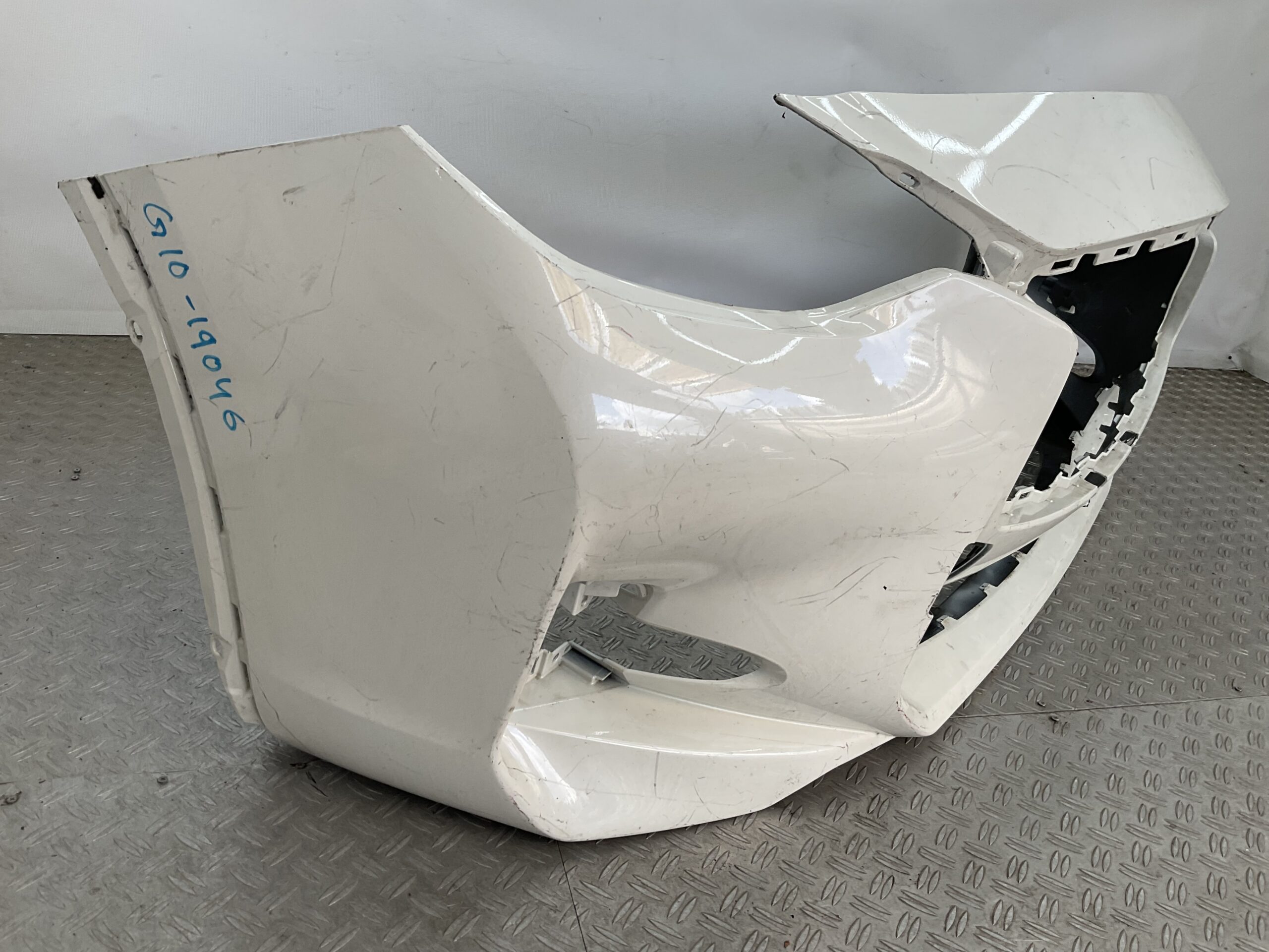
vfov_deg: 48.2
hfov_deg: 61.7
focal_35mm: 29
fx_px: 1063
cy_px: 476
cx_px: 634
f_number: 1.8
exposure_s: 1/272
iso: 16
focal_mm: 3
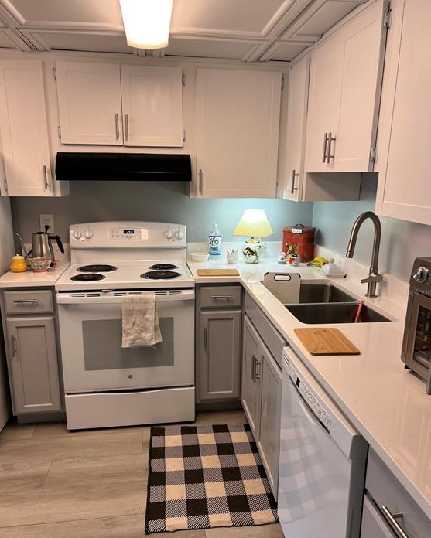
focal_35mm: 28
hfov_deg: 51.5
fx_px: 446
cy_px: 292
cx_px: 217
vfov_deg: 62.1
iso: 64
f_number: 1.5
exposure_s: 1/120
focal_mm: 5.7
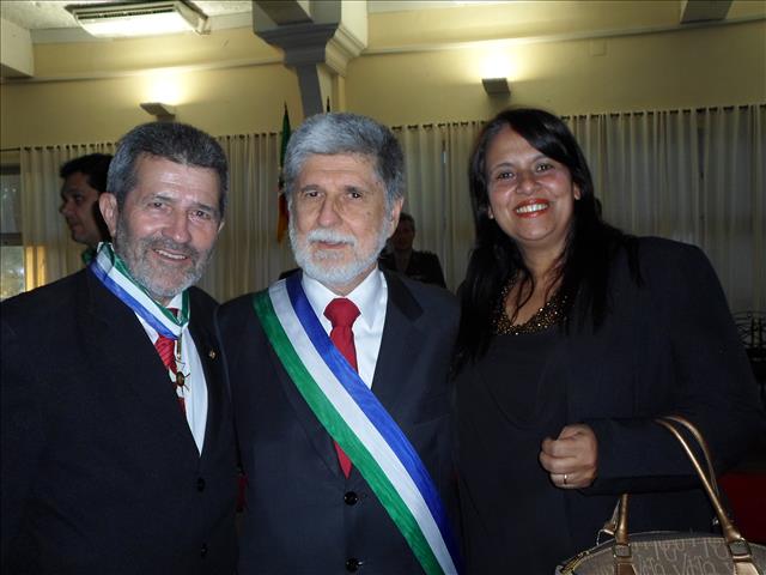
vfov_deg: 39.7
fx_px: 797
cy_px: 288
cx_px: 383
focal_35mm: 36
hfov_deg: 51.4
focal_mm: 6.5
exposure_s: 1/15
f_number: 3
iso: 100
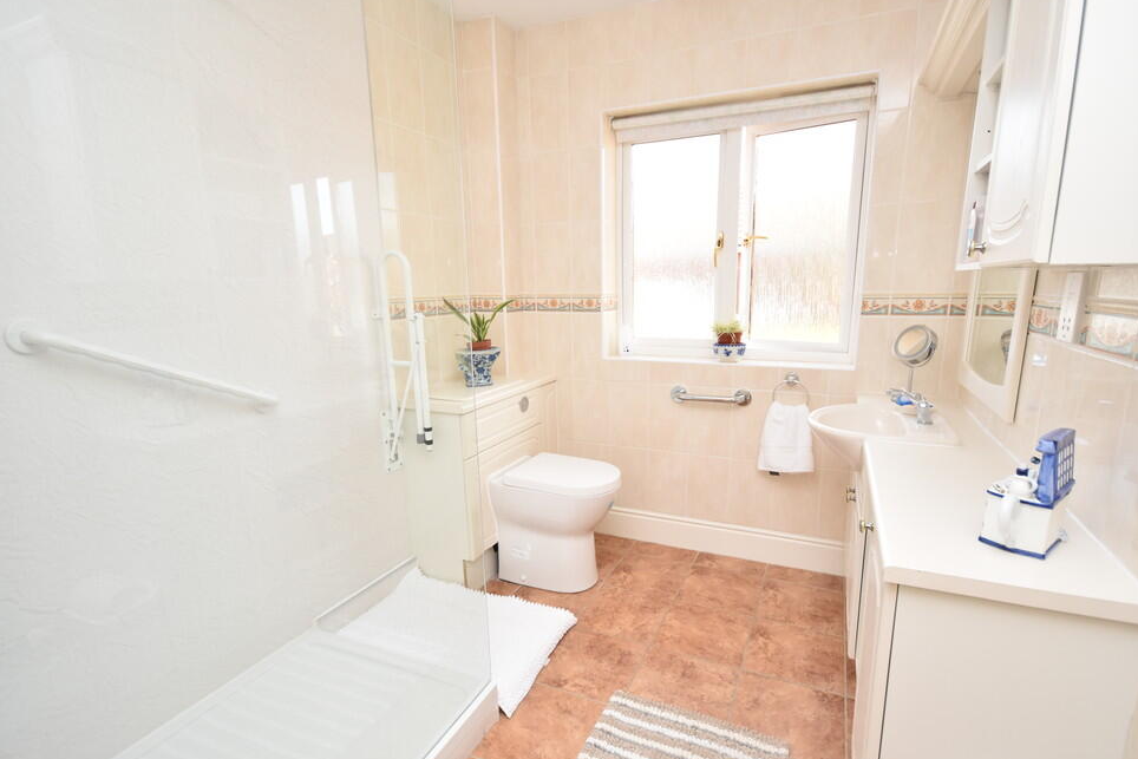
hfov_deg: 91.4
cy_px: 396
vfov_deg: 68.8
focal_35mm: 18
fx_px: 554
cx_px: 595
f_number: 5
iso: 640
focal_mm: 11
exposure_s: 1/200
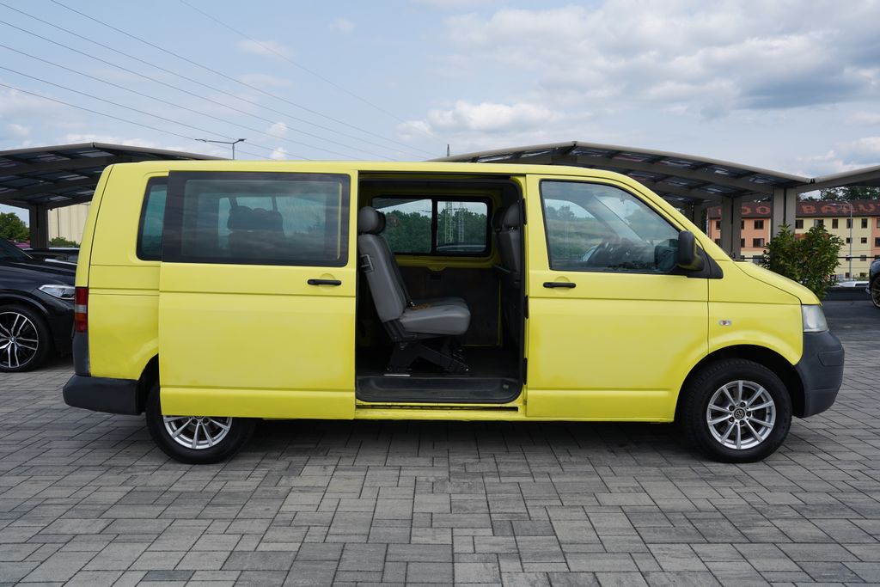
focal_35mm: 30
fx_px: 733
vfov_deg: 43.6
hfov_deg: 61.9
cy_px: 294
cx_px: 440
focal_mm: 30
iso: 100
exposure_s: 1/250
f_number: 8
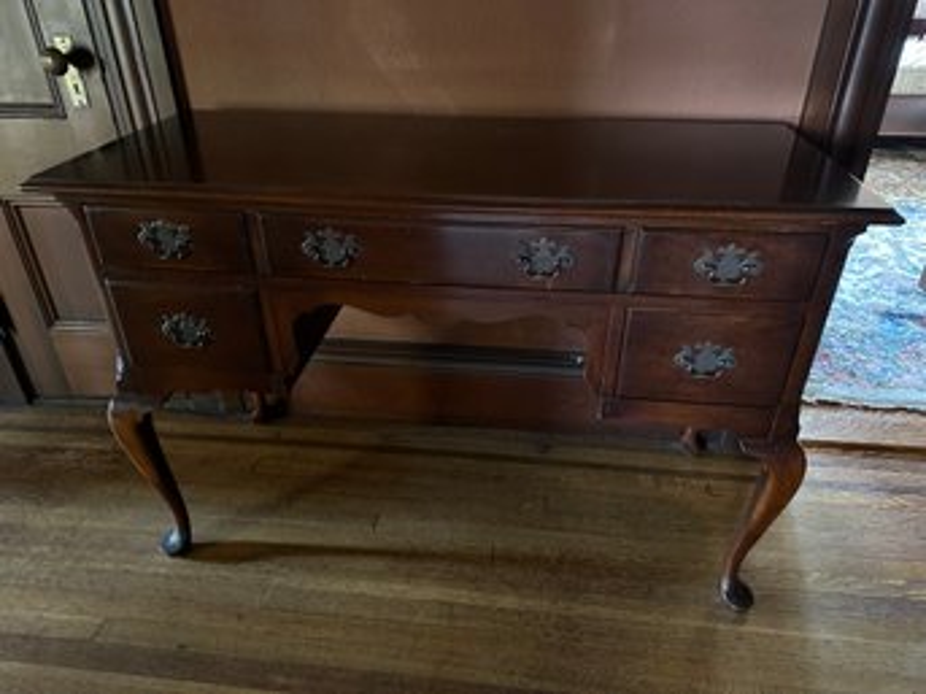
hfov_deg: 71.6
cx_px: 463
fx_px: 642
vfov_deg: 56.8
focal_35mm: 24
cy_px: 347
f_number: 1.78
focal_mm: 6.86
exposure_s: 1/30
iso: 1600
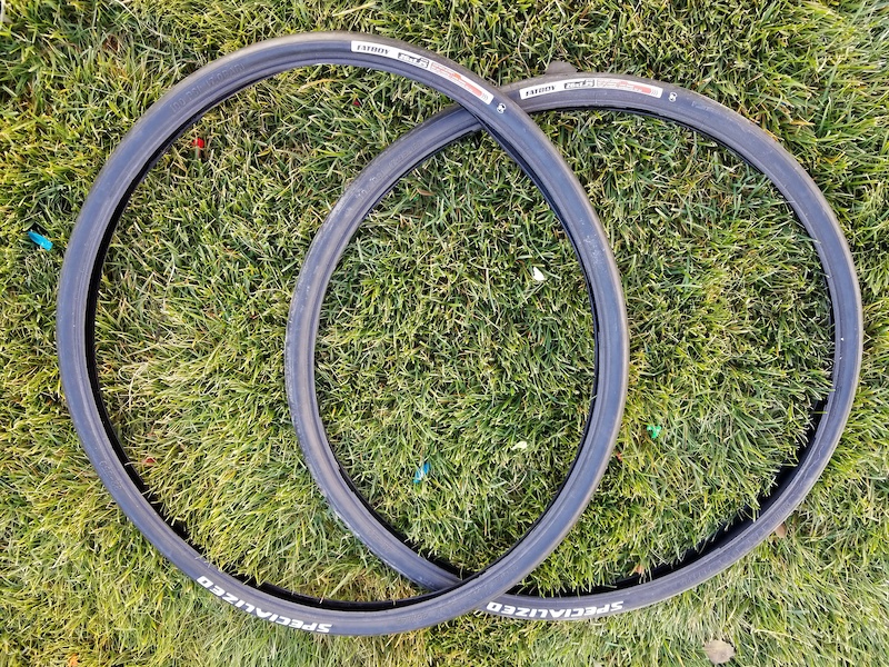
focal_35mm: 26
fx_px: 668
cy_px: 334
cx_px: 444
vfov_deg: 53.1
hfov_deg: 67.3
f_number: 1.7
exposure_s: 1/100
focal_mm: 4.25
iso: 64
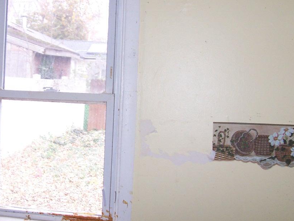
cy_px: 97
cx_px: 109
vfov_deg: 27.0
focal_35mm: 54
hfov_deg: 35.3
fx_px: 459
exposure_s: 1/60
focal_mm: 5.6
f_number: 2.8
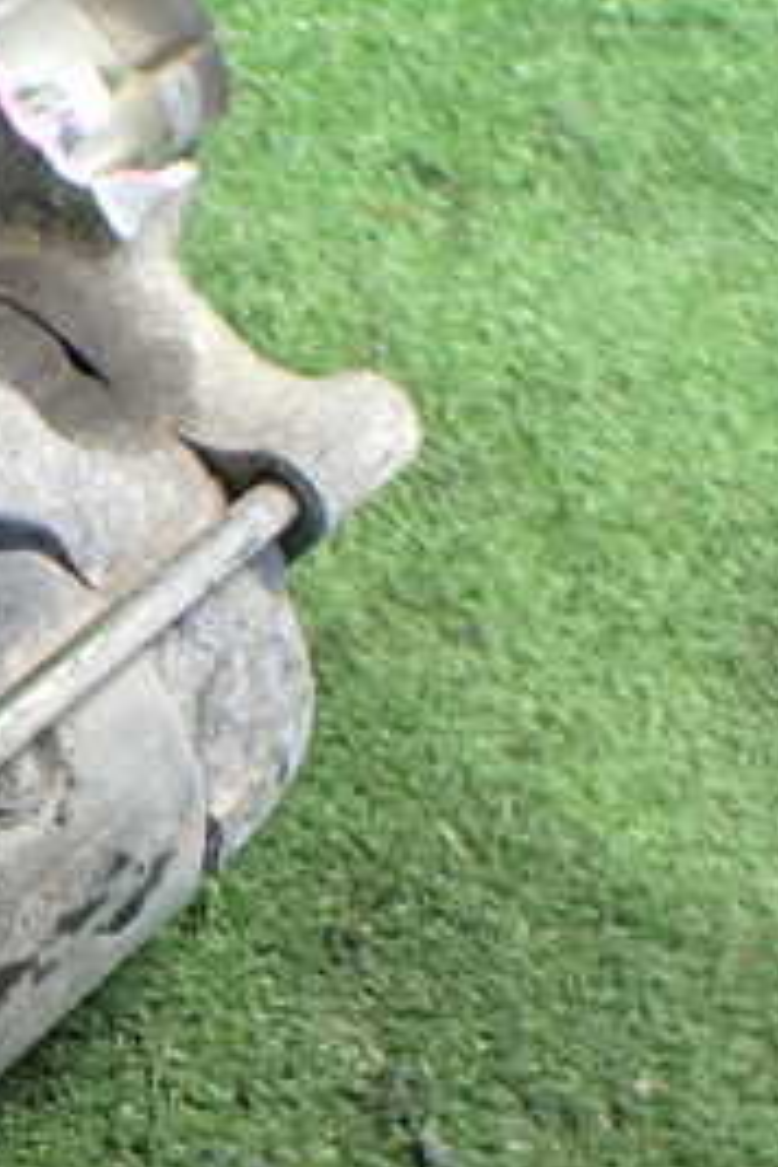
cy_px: 664
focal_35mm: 70
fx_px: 2269
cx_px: -328
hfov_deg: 17.8
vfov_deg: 28.8
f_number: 2.3
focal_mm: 5.4
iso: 800
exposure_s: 1/30
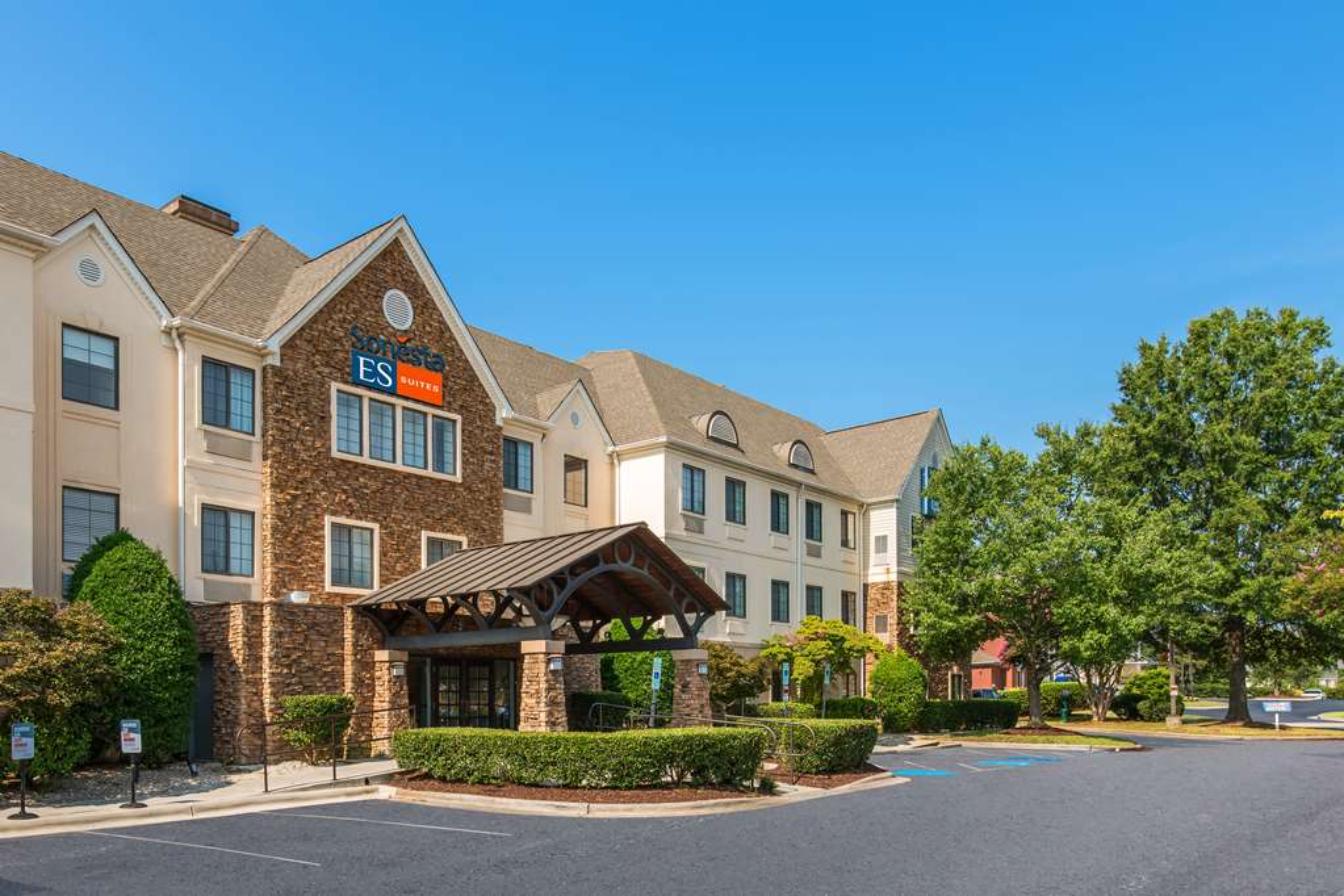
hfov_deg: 86.9
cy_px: 448
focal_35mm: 19
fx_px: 709
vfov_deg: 64.6
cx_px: 672
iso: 64
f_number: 11
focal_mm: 19
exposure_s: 1/40
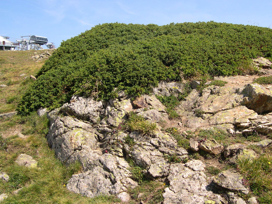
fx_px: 354
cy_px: 84
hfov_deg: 42.0
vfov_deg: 32.1
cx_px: 155
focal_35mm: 45
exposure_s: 1/140
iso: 100
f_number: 7.6
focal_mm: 8
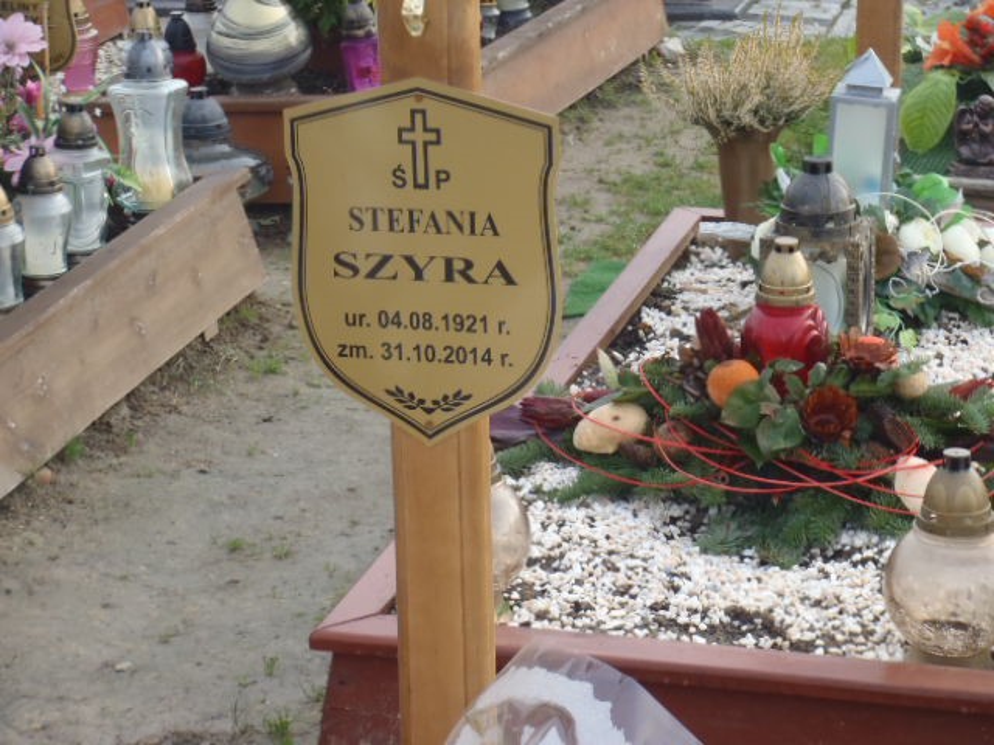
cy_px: 372
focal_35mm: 102
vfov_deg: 14.5
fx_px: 2929
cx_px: 497
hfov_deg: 19.3
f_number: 5.1
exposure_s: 1/100
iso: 125
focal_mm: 18.2
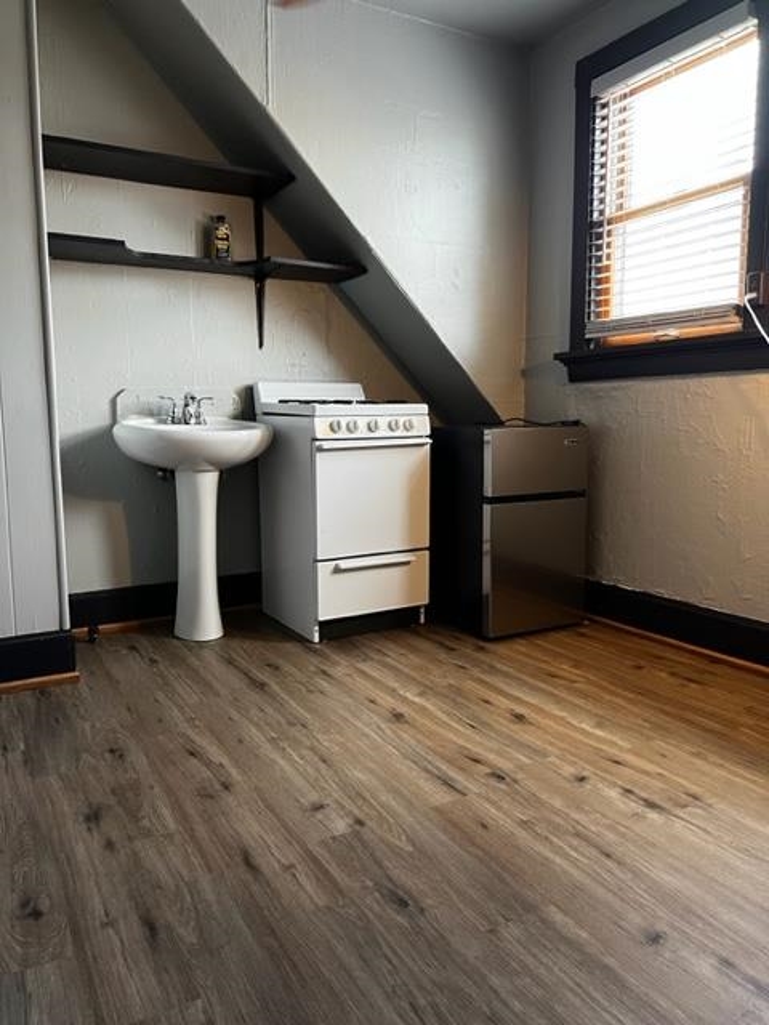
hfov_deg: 53.1
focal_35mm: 26
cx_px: 384
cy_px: 512
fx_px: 770
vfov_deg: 67.3
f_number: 1.5
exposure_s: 1/60
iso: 160
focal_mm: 5.7
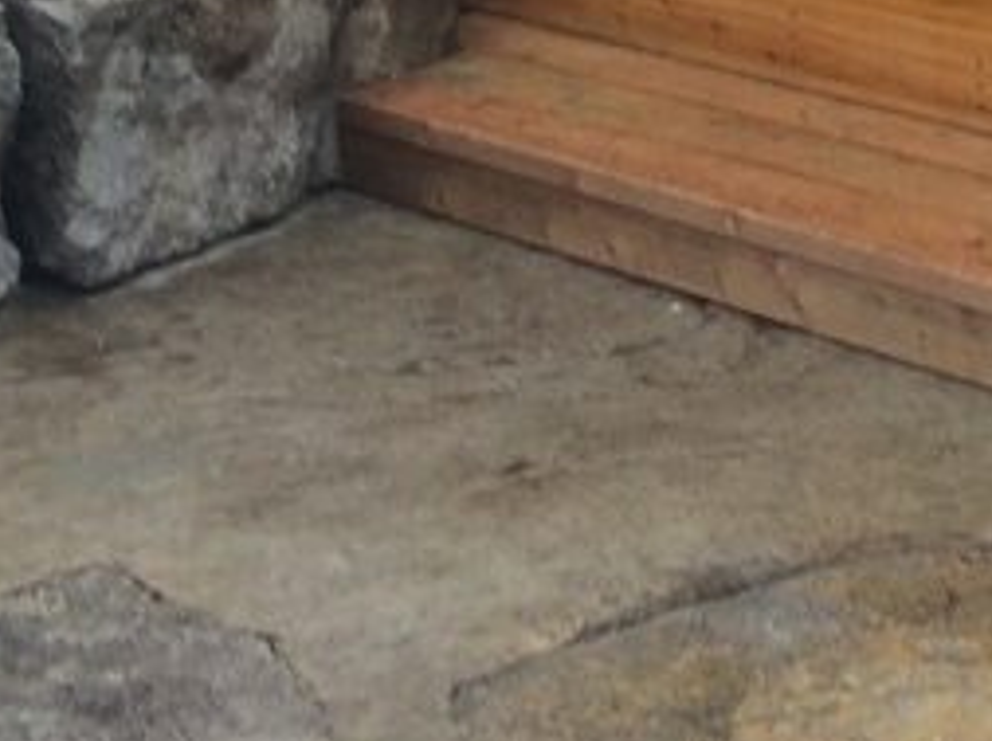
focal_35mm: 124
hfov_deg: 14.6
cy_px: -592
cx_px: 1572
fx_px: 3548
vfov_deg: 11.1
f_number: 2.2
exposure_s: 1/120
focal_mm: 4.15
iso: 32
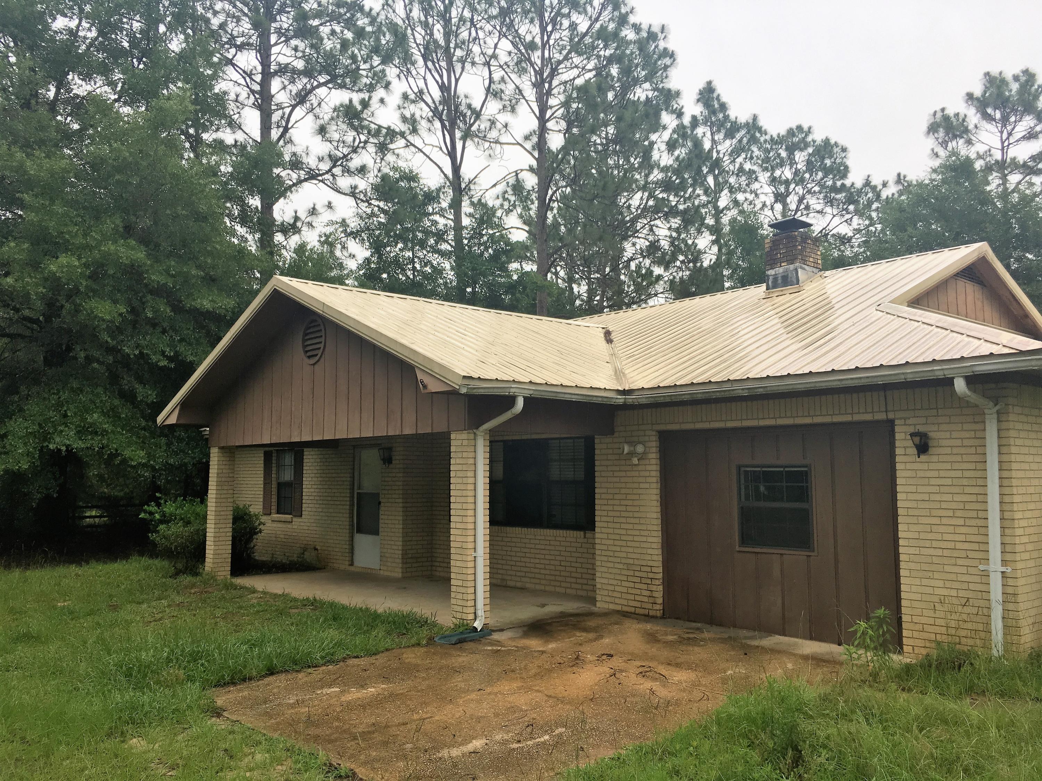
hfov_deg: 61.7
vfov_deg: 48.2
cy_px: 390
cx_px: 521
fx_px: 873
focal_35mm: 29
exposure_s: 1/120
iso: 40
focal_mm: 4.15
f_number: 2.2
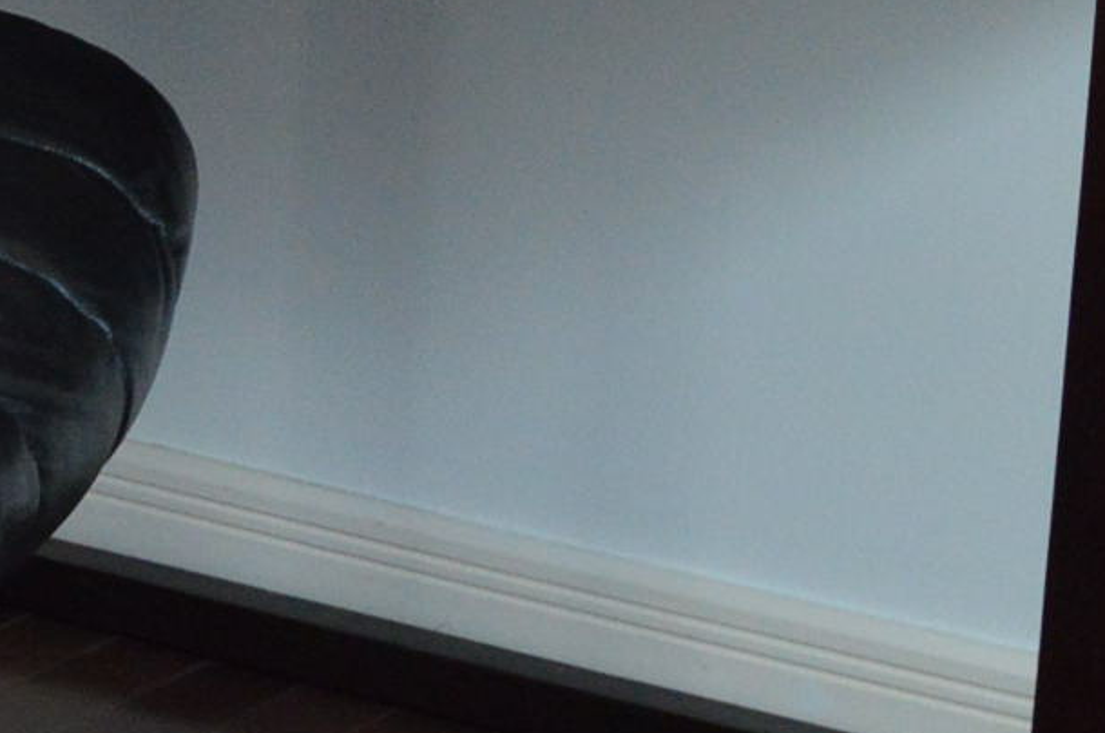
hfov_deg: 13.6
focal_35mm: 148
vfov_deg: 9.2
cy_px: 65
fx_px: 4537
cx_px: -149
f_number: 5.6
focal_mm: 20
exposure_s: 1/125
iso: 1600
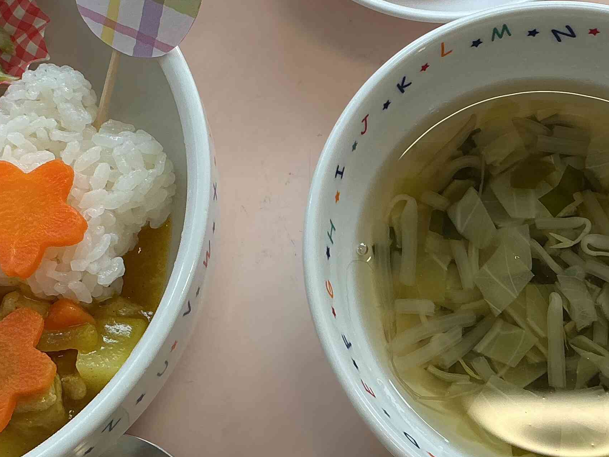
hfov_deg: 28.2
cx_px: 295
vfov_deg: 21.2
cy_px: 129
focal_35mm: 69
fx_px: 1214
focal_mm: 3
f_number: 1.8
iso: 16
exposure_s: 1/130
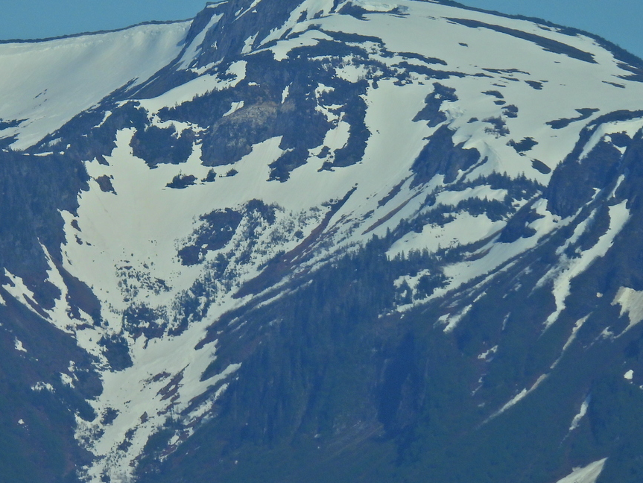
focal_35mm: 1260
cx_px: 273
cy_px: 273
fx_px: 23415
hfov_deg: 1.6
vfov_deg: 1.2
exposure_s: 1/1000
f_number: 5.6
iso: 100
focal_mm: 152
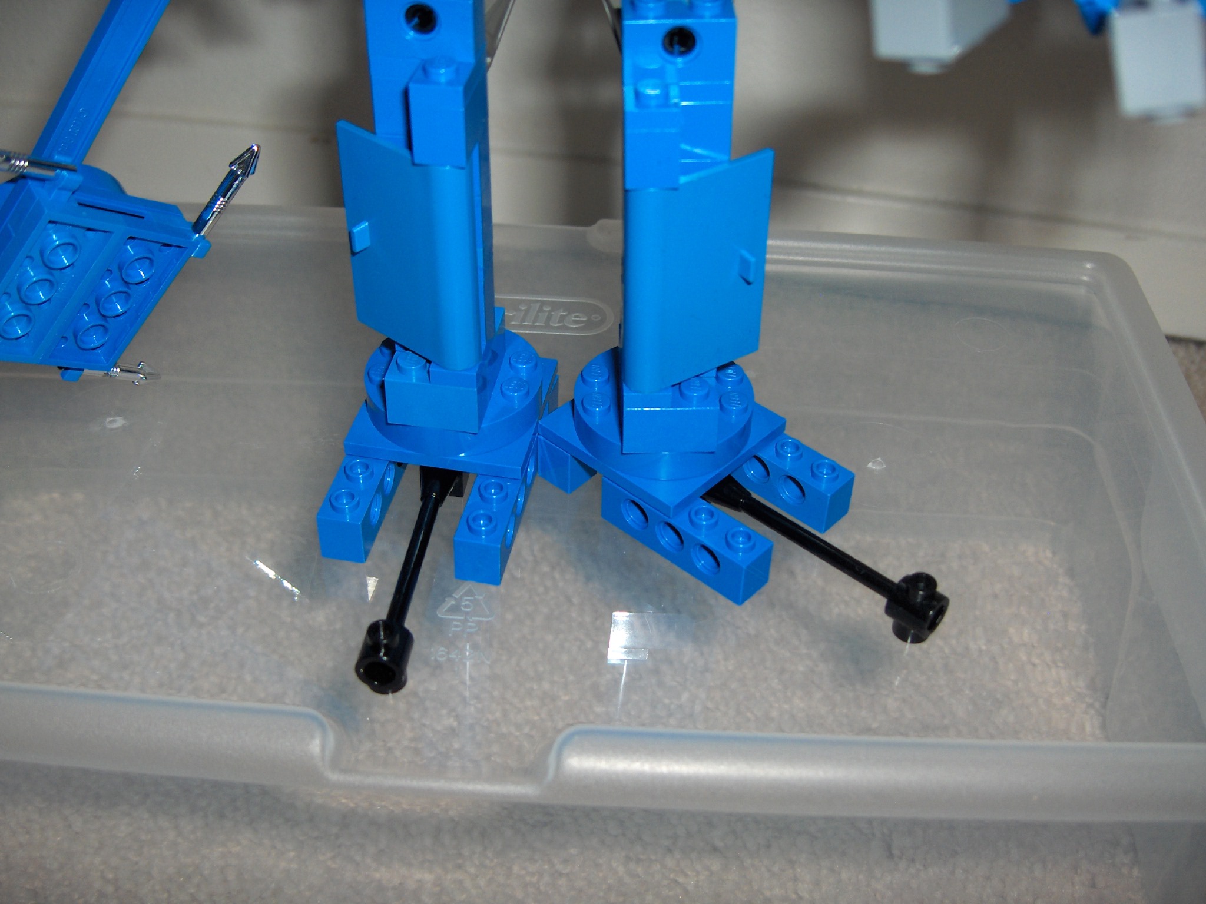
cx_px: 603
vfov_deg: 36.8
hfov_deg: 47.9
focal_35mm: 39
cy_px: 452
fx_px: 1359
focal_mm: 8
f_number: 2.8
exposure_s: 1/60
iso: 100
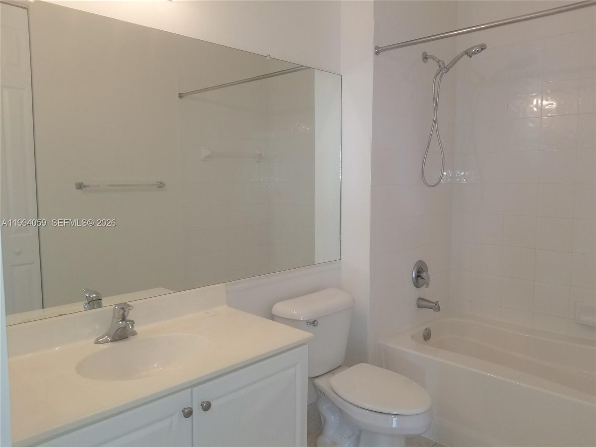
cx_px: 298
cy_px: 224
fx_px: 448
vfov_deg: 53.1
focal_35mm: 26
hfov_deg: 67.3
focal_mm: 4.25
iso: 64
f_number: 1.7
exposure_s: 1/60
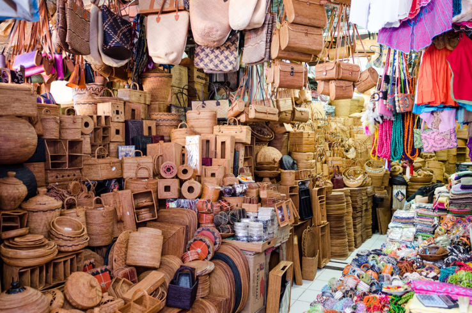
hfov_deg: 62.0
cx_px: 236
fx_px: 393
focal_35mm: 30
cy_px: 156
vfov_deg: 43.4
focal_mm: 20
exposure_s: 1/80
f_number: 2
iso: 1600
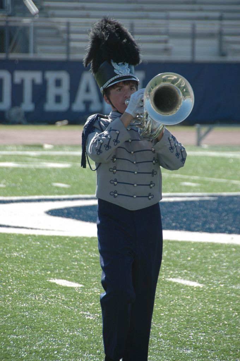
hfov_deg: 4.6
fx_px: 3008
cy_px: 180
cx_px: 120
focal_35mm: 300
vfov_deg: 6.9
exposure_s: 1/500
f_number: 5.6
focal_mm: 200
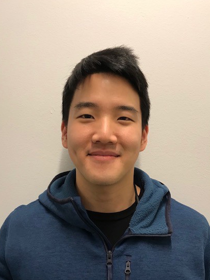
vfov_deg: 55.3
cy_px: 153
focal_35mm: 33
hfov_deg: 42.9
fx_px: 267
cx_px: 109
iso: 40
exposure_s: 1/17
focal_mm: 3.99
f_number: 1.8
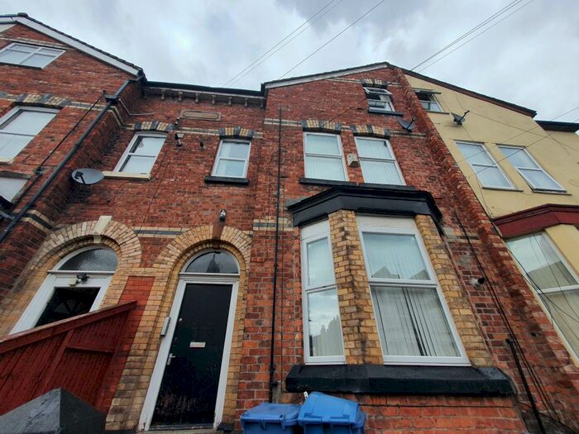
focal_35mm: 13
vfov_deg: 89.9
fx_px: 217
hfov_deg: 106.2
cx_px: 290
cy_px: 217
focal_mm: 1.8
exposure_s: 1/716
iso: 50
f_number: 2.2
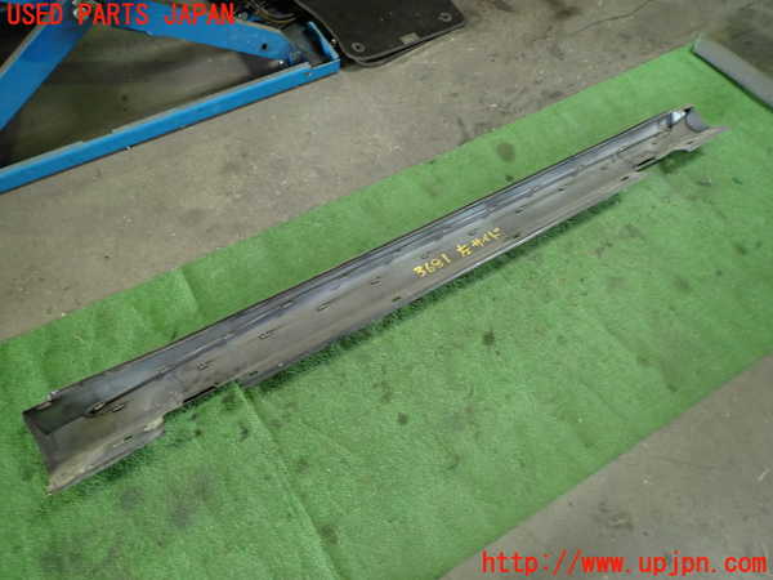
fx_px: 558
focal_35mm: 25
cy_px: 290
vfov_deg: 54.9
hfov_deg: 69.4
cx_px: 386
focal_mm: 4.5
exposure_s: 1/30
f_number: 2
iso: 320
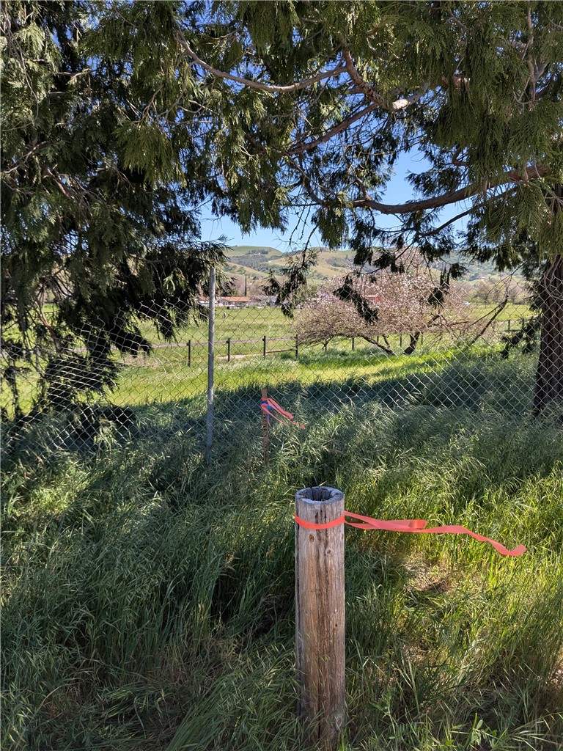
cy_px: 376
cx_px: 282
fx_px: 520
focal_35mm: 24
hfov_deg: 56.8
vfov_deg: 71.6
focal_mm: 4.53
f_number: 1.7
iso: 40
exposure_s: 1/990
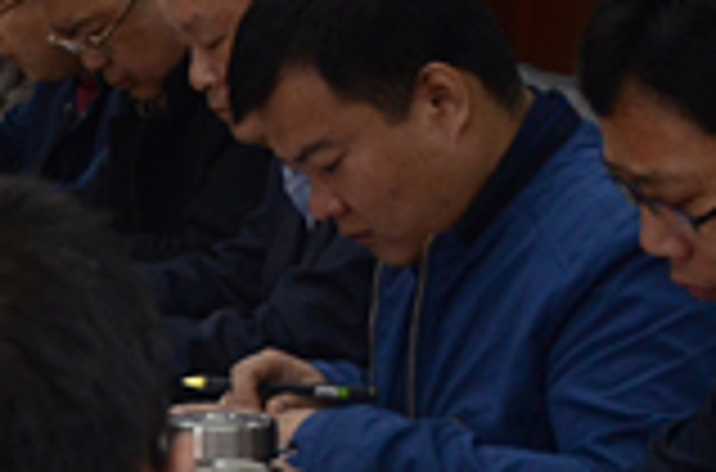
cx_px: -869
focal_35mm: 227
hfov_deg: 8.5
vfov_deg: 6.0
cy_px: -65
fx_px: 4501
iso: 1250
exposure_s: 1/160
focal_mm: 30
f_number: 4.5
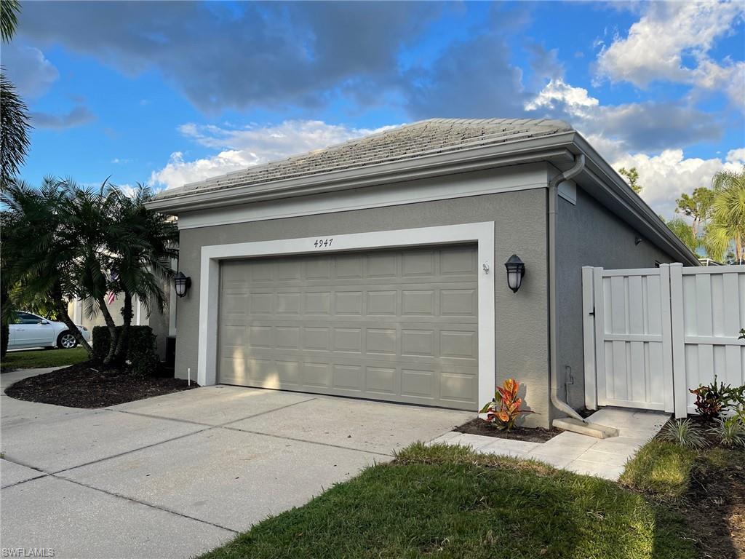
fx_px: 560
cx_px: 372
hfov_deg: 67.3
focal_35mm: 26
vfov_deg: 53.1
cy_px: 280
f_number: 1.6
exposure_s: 1/1323
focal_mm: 5.1
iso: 32
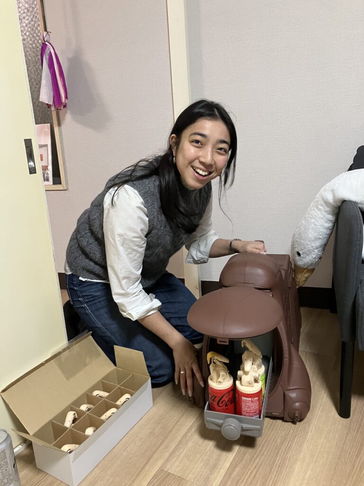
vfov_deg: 63.4
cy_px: 243
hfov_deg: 49.7
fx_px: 393
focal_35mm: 28
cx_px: 182
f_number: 1.8
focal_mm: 3.99
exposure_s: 1/60
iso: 320
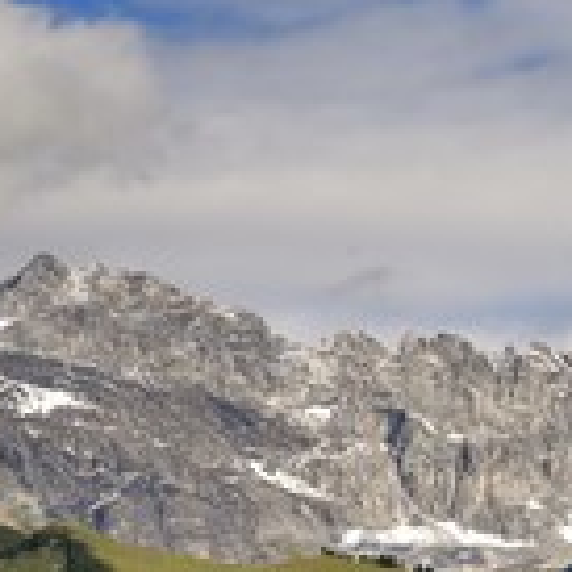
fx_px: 5347
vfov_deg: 6.1
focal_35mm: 286
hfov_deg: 6.1
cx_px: 355
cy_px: 330
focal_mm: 110
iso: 200
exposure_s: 1/250
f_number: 14
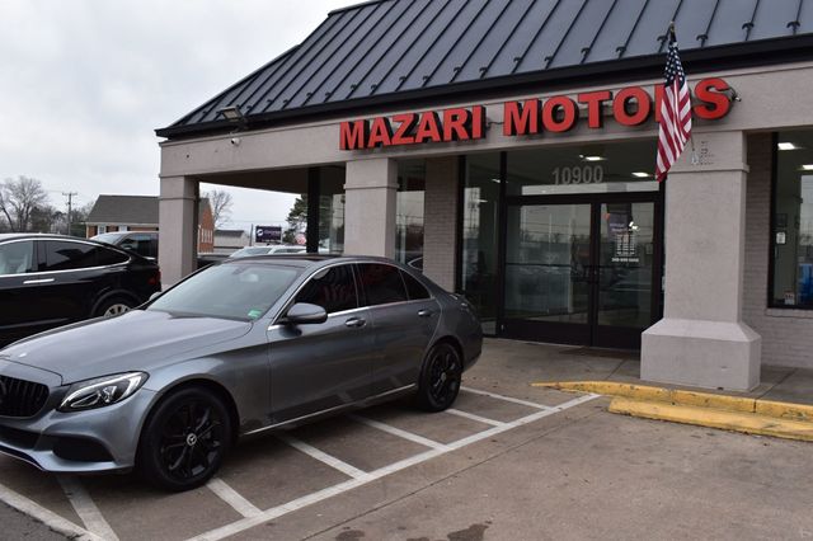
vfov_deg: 39.9
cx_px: 406
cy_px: 270
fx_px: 745
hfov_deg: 57.2
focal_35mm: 33
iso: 400
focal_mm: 22
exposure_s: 1/250
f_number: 10
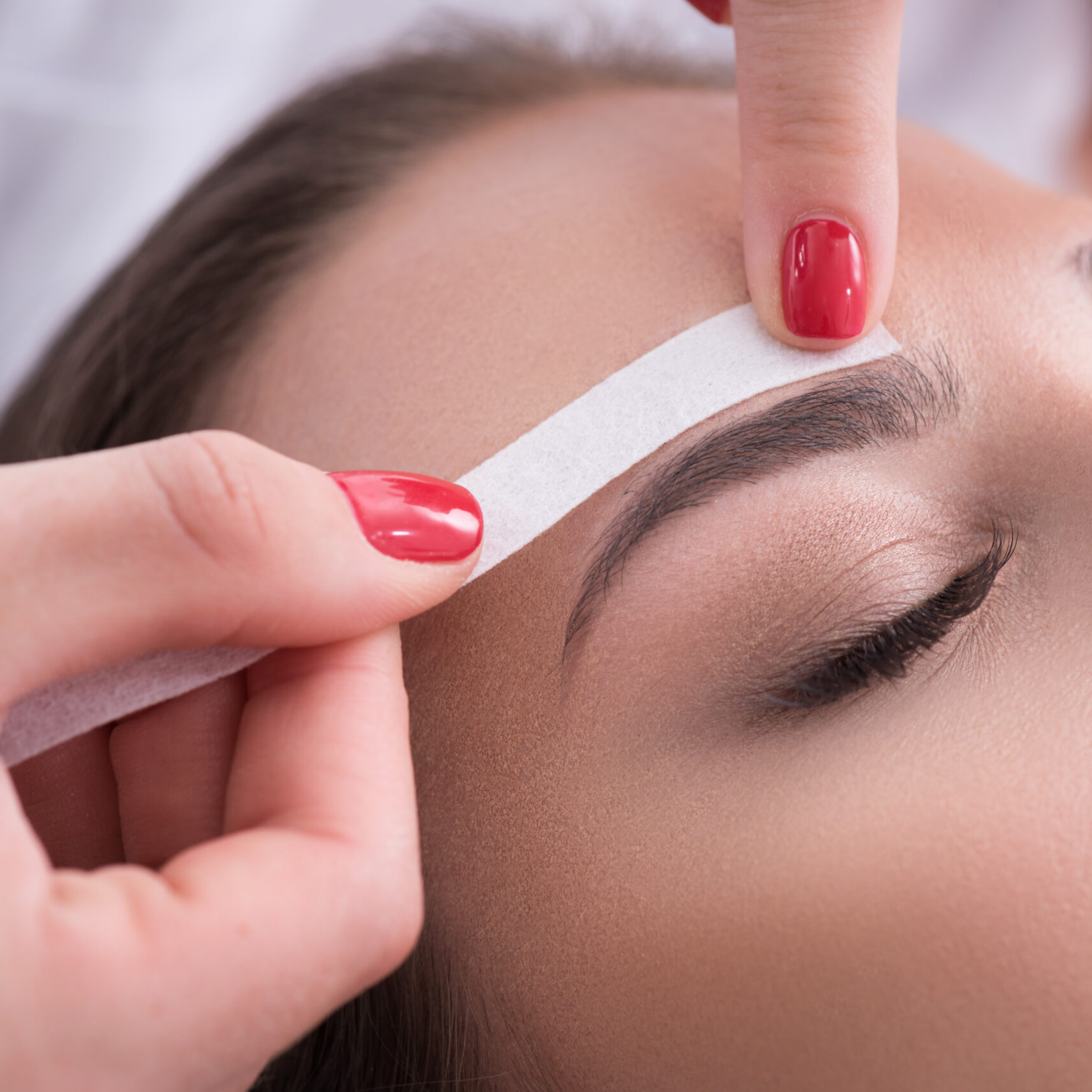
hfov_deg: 13.0
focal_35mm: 134
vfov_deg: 13.0
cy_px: 547
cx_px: 578
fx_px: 4783
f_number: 7.1
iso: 200
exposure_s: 1/160
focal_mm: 105
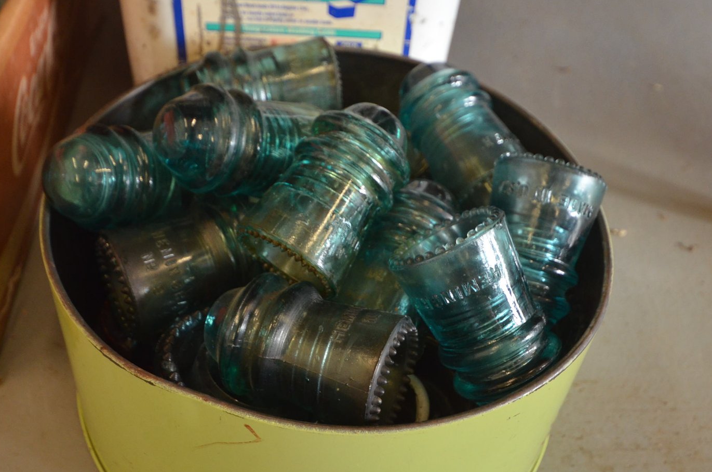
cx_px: 333
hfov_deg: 43.7
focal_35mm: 45
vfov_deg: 29.7
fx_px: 888
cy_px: 219
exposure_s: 1/60
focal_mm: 24
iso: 1400
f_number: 4.5
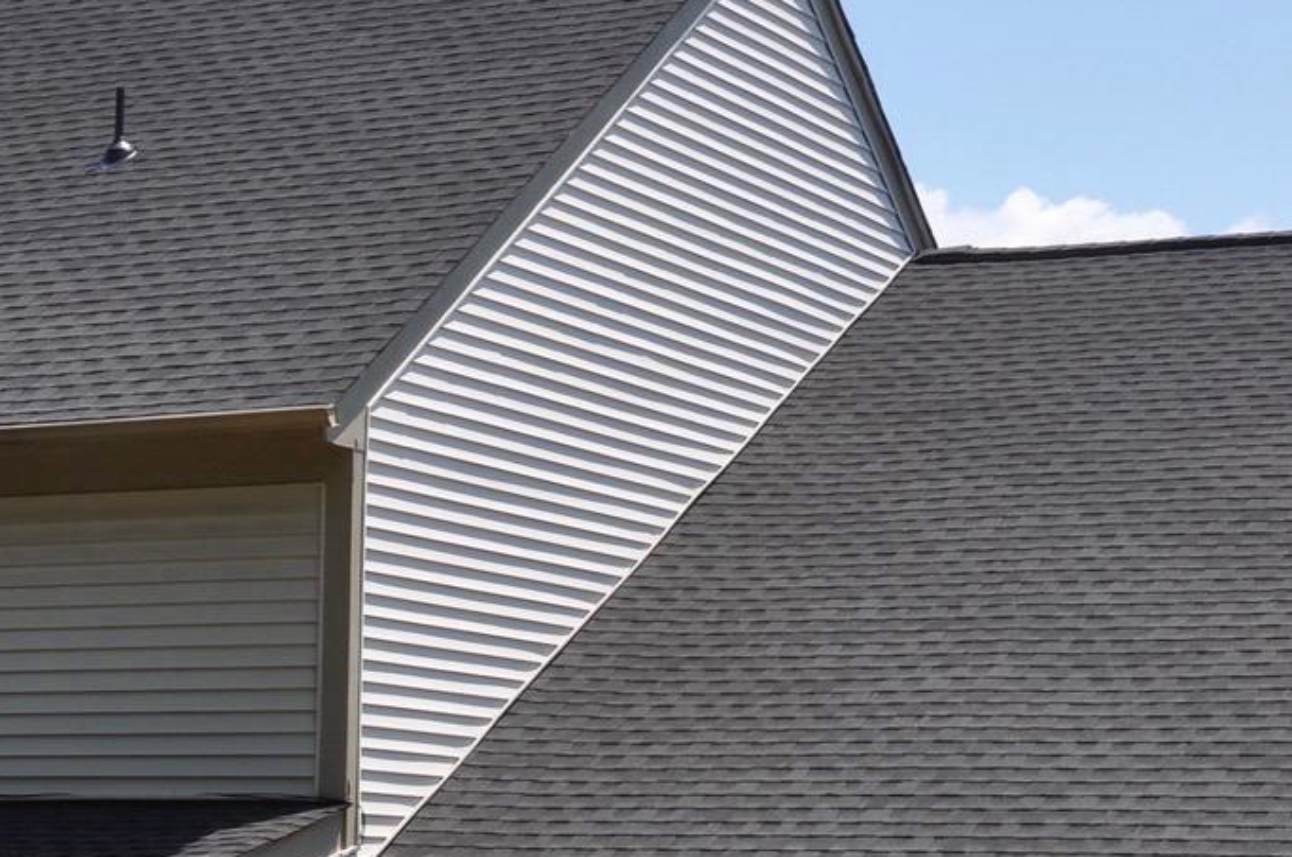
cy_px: 1033
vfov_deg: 12.3
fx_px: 3870
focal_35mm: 108
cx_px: 40
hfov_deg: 18.5
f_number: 9
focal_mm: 24
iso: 200
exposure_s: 1/320
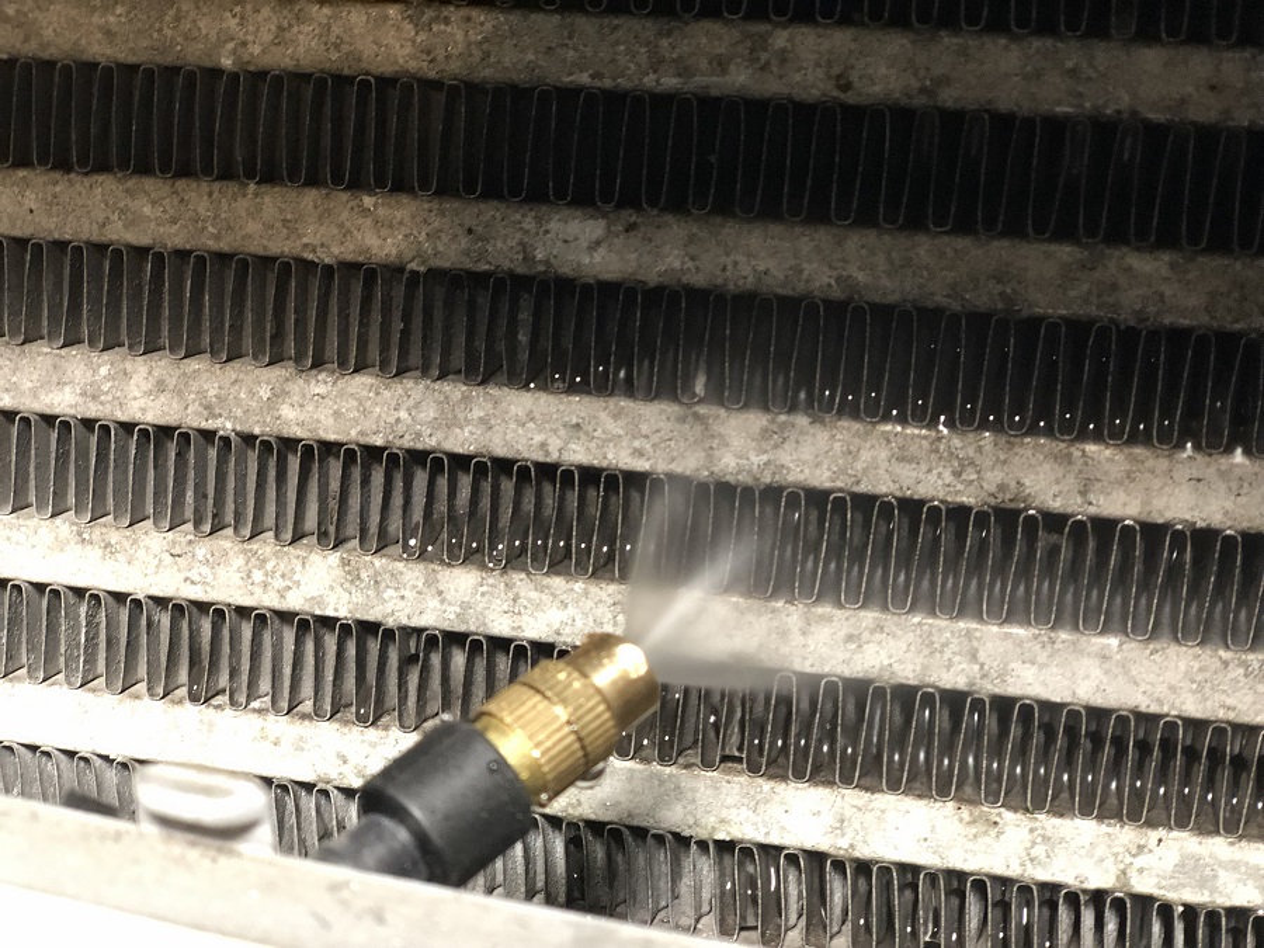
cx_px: 632
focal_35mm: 52
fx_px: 1899
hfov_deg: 36.8
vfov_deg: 28.0
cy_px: 474
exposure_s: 1/8
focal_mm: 6
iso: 160
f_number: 2.4
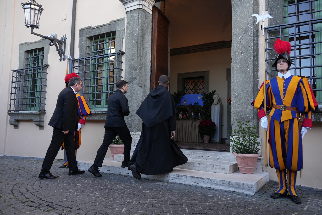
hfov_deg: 63.7
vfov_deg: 45.0
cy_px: 108
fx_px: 259
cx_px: 161
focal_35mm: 29
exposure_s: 1/800
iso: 2000
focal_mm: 29
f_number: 5
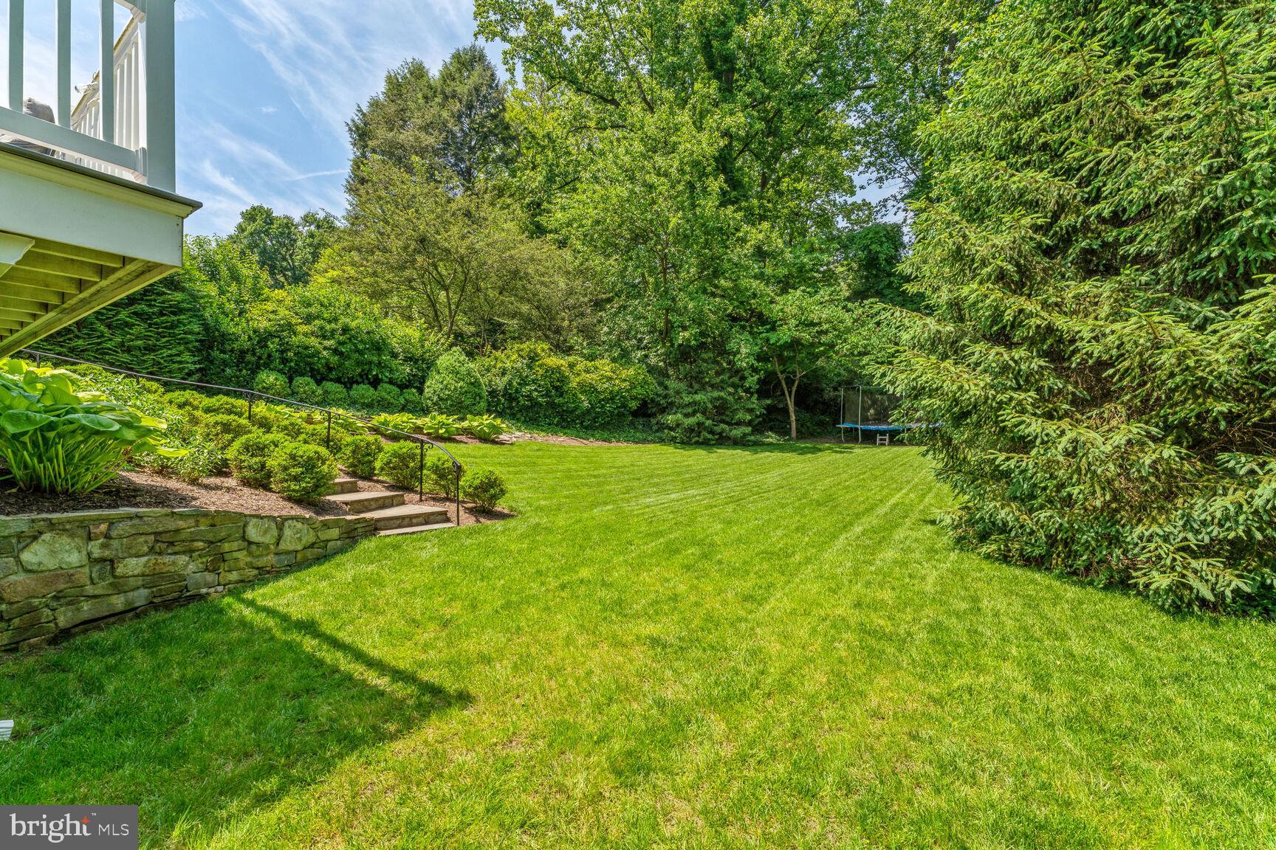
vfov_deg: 81.2
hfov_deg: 104.3
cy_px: 425
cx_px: 638
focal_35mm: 14
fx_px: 496
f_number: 8
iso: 500
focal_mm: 14
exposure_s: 1/750
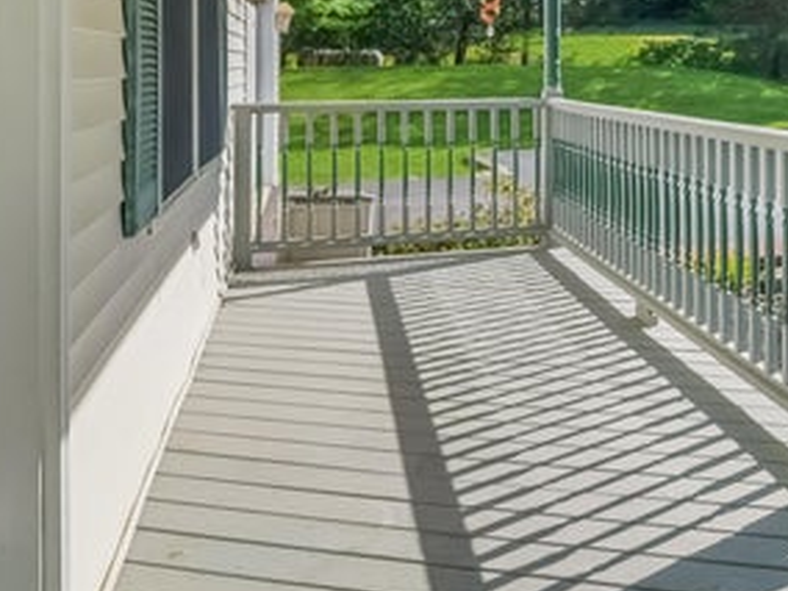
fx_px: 956
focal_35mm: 42
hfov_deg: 40.5
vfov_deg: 32.2
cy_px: 28
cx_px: 745
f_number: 2.8
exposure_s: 1/1000
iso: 200
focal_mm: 7
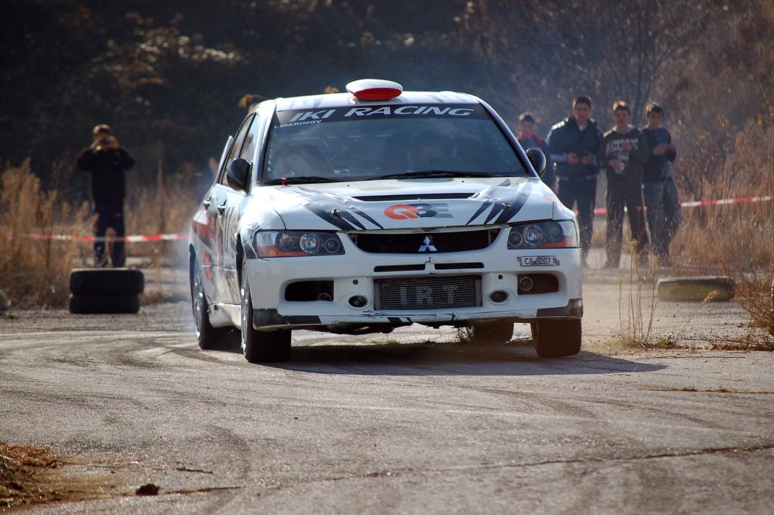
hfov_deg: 6.9
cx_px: 387
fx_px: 6445
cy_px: 258
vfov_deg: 4.6
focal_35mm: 300
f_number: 5.6
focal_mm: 200
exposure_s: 1/1000
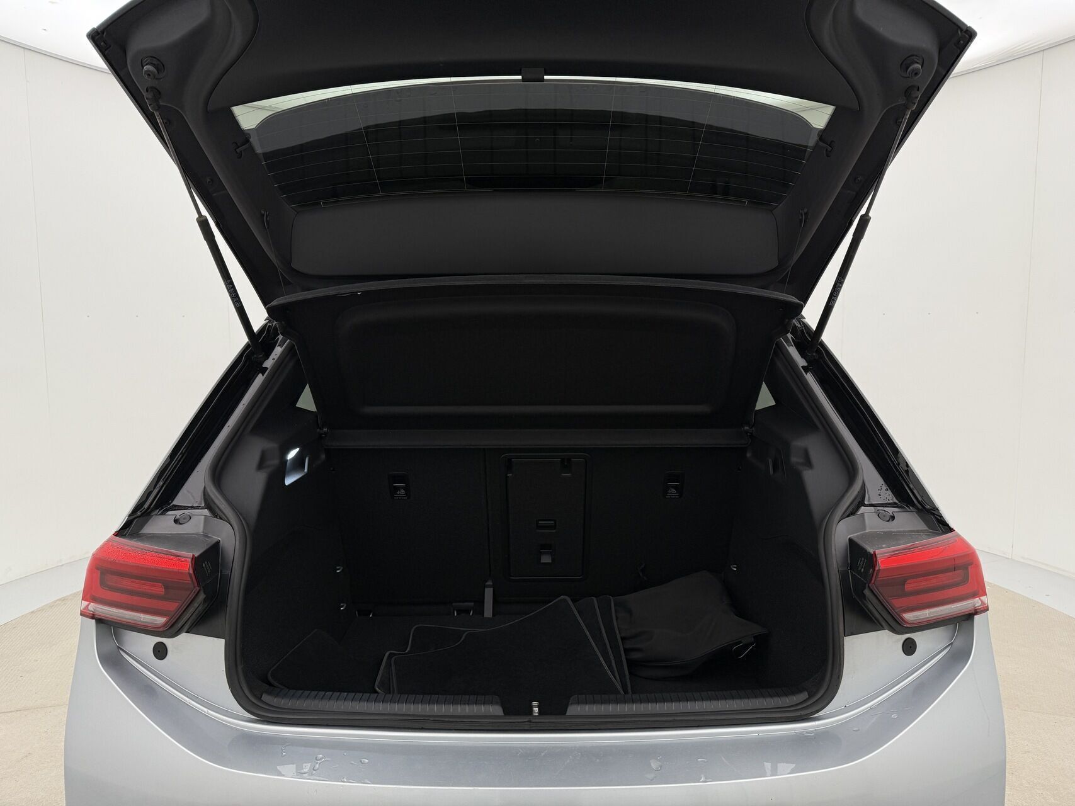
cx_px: 538
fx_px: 745
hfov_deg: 71.6
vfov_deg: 56.8
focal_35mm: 24
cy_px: 403
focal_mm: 6.76
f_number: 1.78
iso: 80
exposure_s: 1/100
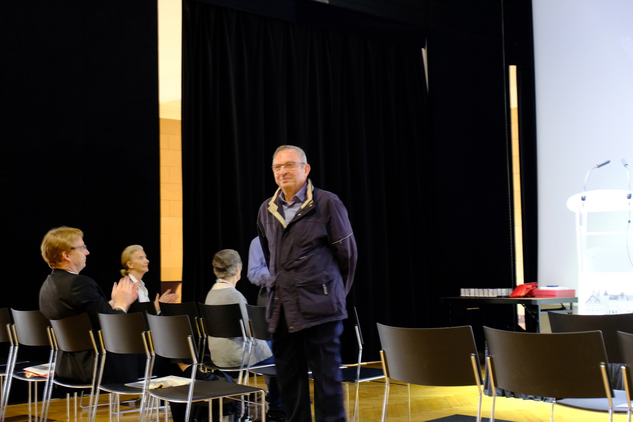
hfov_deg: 36.2
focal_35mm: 55
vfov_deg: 24.6
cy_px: 211
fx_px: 967
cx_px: 316
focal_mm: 36.6
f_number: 5
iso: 1600
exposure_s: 1/7.5
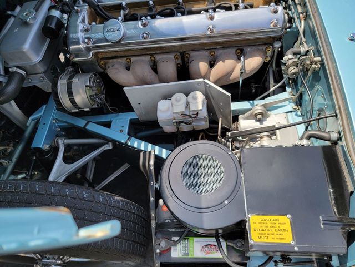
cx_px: 178
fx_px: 246
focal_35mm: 24
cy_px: 134
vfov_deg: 56.8
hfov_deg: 71.6
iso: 16
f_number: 1.8
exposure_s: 1/420
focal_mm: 6.7
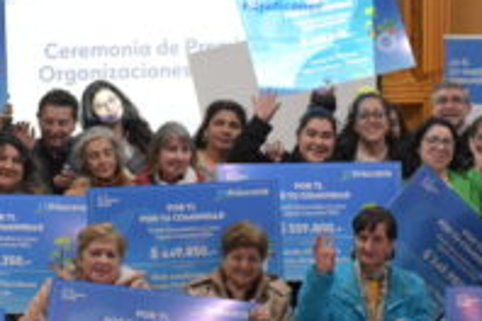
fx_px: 1245
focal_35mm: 93
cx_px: 240
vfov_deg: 14.7
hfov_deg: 21.9
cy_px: 129
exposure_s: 1/60
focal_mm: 18
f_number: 5.6
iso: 1600
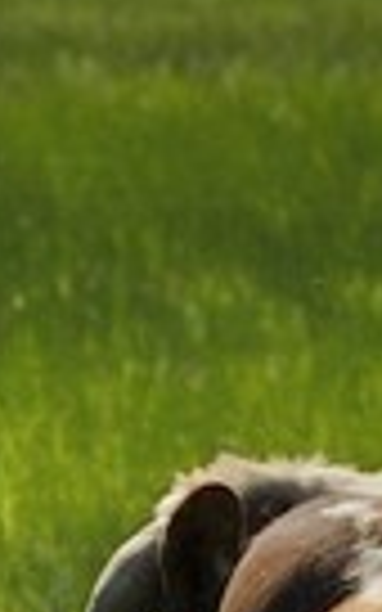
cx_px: 2917
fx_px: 33897
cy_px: 270
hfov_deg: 0.6
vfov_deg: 1.0
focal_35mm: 2035
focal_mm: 170
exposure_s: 1/800
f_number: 9
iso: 400
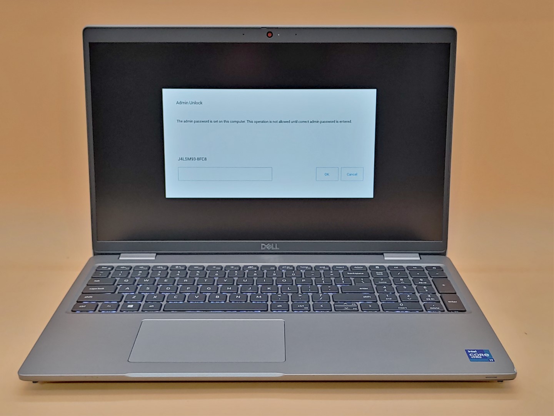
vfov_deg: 32.9
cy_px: 208
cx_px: 277
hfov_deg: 42.9
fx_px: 704
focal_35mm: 44
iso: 50
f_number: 1.8
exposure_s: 1/60
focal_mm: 4.36
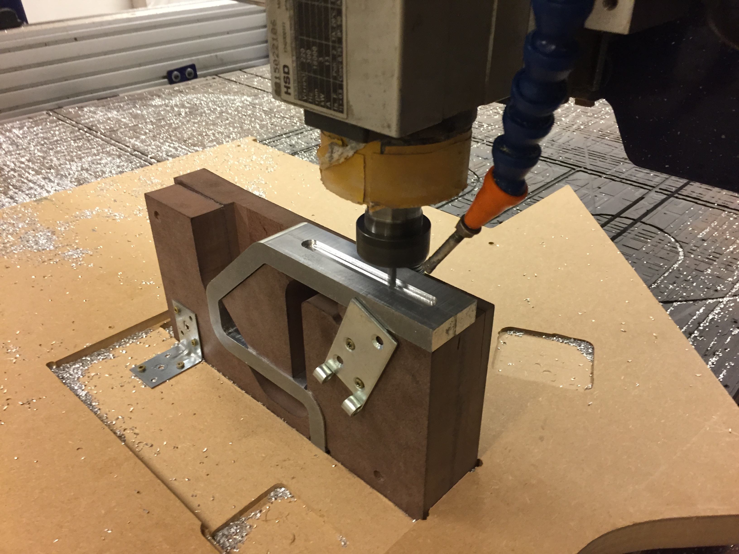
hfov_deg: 61.7
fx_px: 619
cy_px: 277
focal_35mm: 29
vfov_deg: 48.2
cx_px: 370
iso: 160
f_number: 2.2
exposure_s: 1/33
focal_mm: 4.15
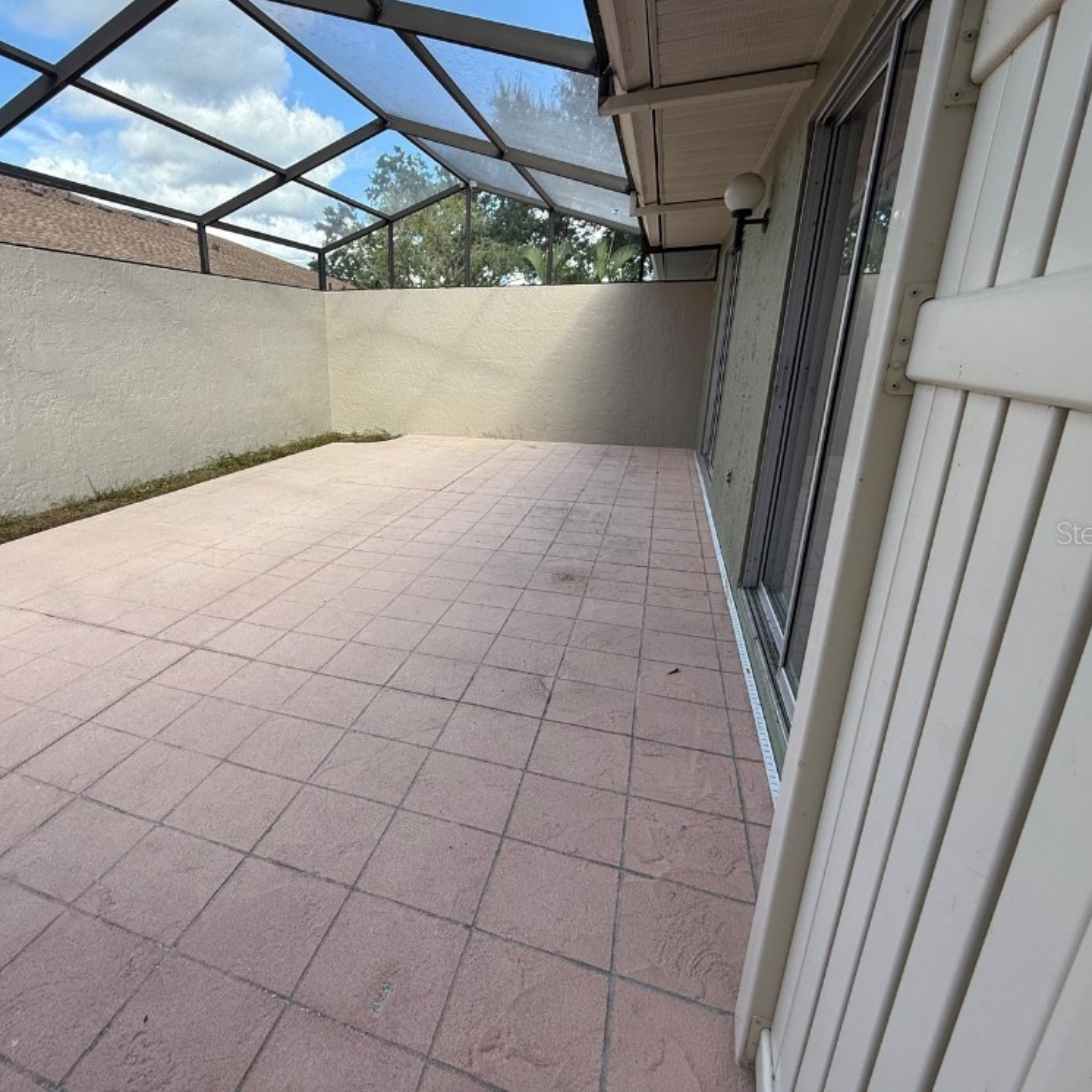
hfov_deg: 83.1
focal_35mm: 17
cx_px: 444
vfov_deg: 84.0
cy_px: 532
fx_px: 607
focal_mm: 2.22
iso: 50
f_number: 2.2
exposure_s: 1/405
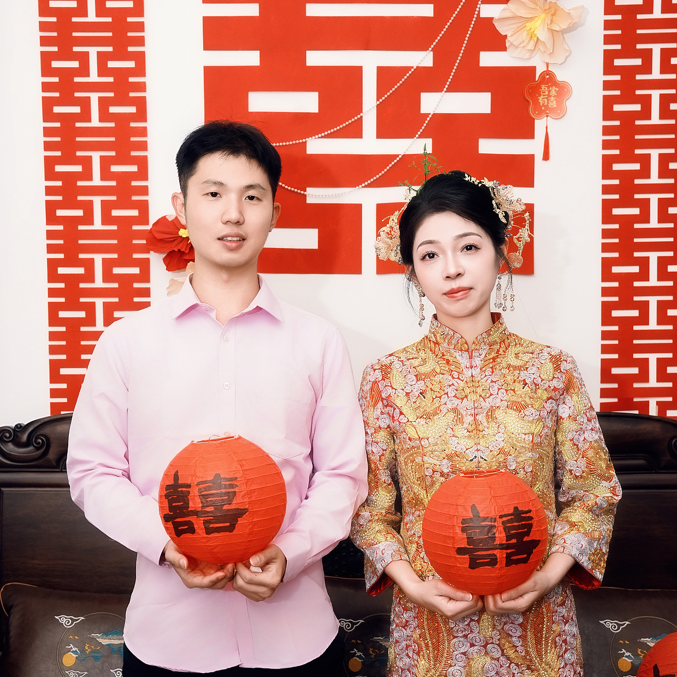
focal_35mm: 54
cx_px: 340
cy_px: 411
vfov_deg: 31.5
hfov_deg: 31.6
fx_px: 1195
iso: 200
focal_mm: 42
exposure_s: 1/100
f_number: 5
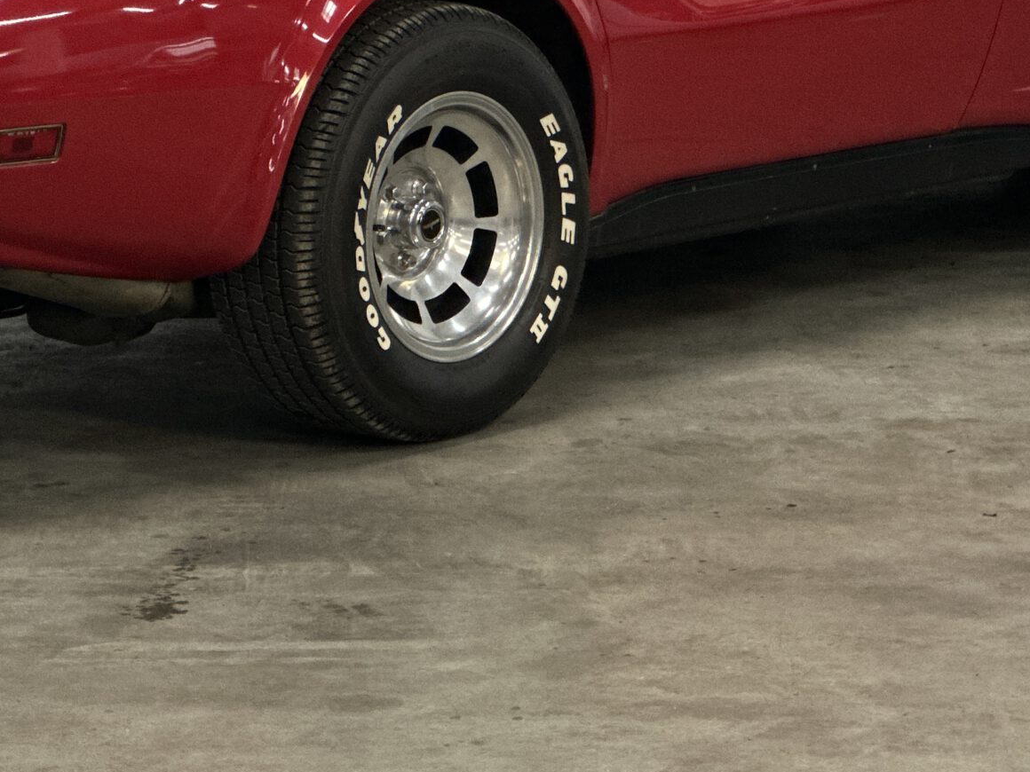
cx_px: 355
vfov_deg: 8.7
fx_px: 5058
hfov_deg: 11.6
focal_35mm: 170
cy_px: -24
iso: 320
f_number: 2.8
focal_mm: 9
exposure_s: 1/25
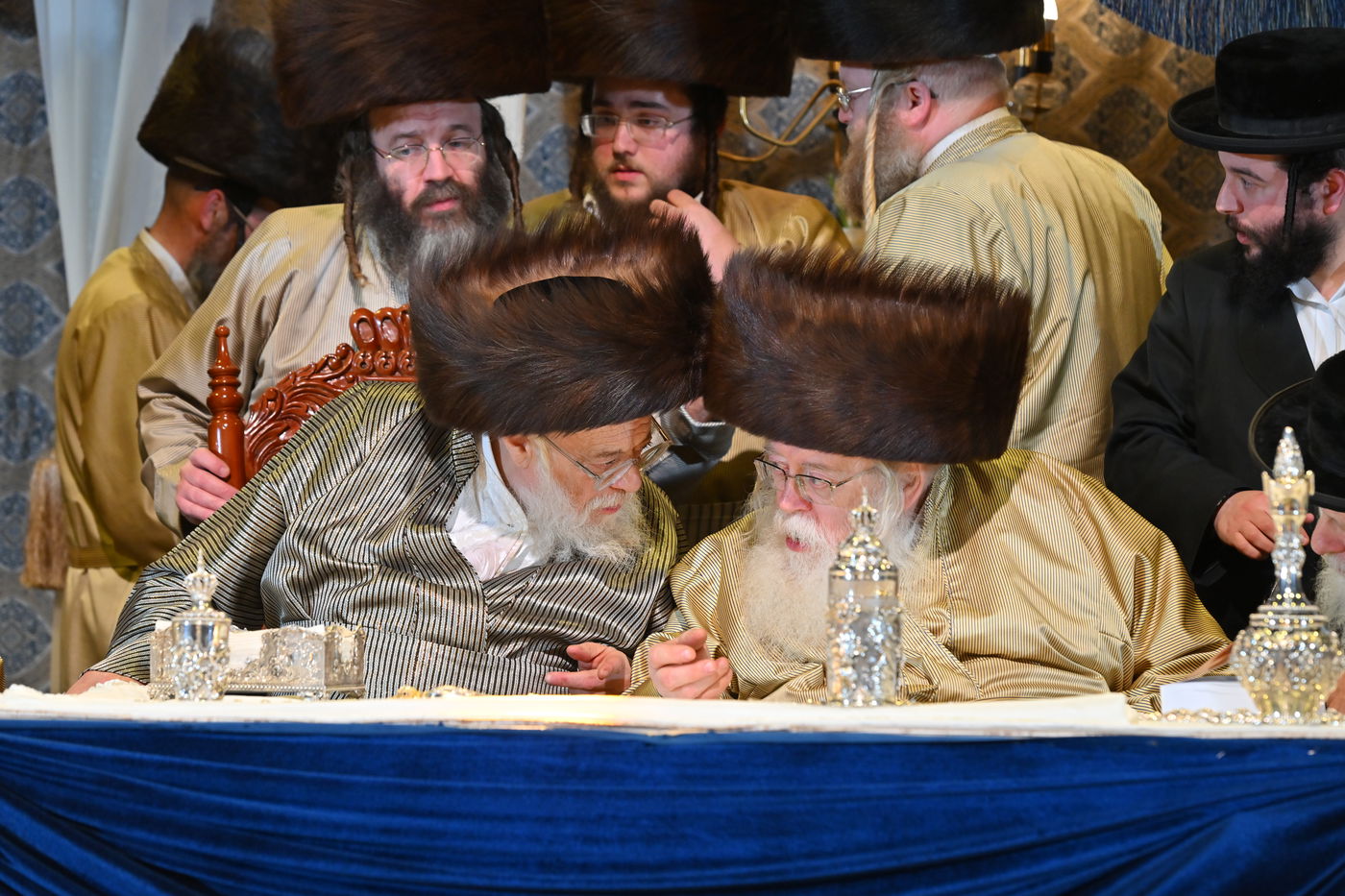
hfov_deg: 14.2
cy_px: 448
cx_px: 672
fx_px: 5416
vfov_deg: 9.5
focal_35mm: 145
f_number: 5
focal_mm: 145
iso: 1250
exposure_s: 1/200
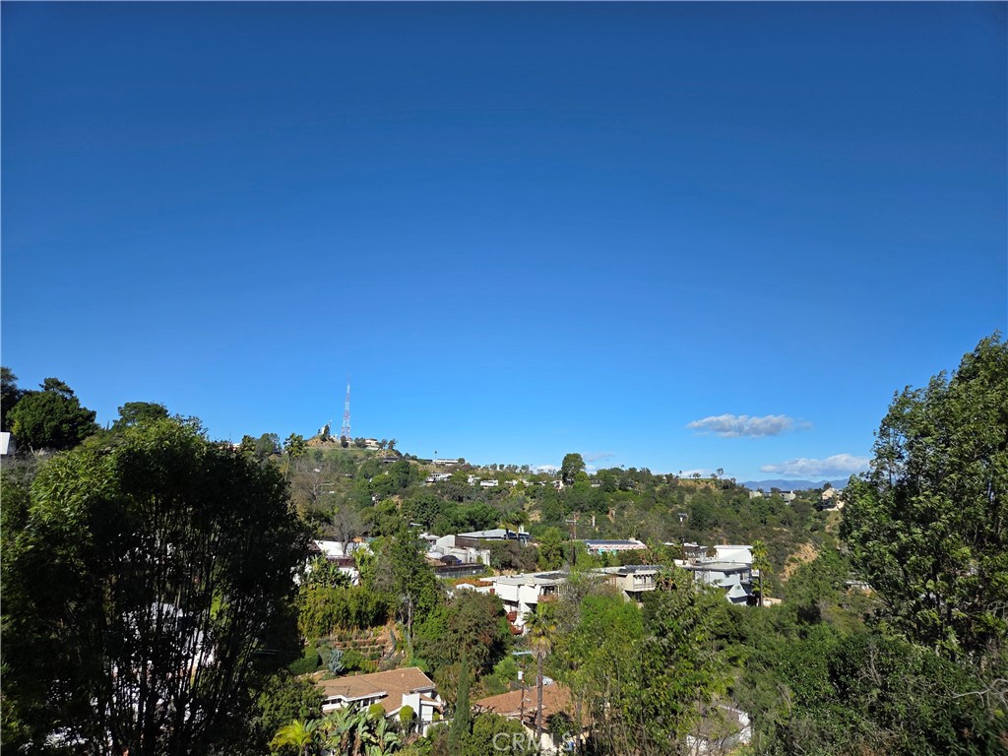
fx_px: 670
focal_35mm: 23
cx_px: 504
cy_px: 378
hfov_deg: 73.9
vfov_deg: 58.9
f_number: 1.8
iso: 80
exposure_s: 1/6618
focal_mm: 5.4
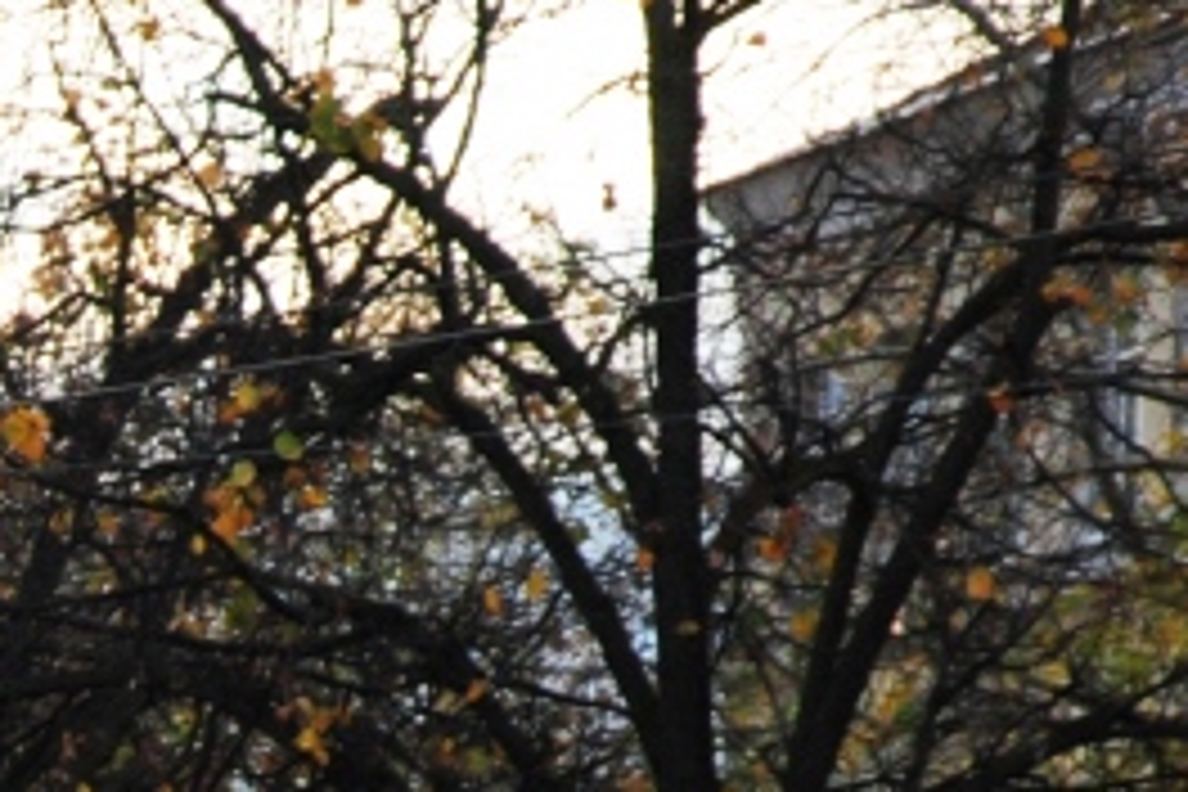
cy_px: 1510
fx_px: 20722
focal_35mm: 628
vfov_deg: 2.2
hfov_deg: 3.3
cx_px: -1170
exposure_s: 1/250
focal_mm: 92
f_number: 5.6
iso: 400
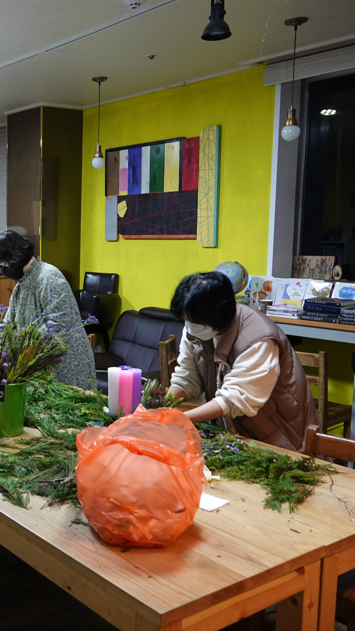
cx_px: -74
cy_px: 314
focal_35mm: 38
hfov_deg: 27.4
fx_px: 636
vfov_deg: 52.8
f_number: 2.5
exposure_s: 1/30
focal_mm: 8.8
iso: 320
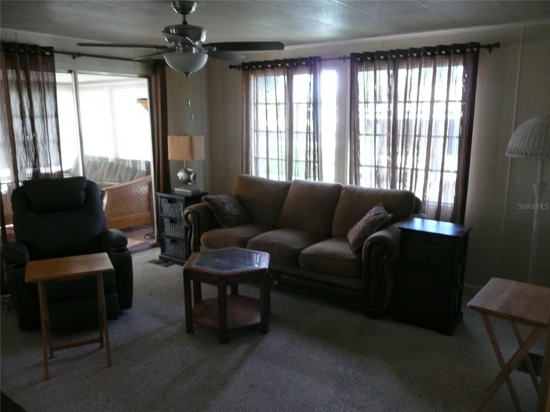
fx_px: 445
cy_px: 206
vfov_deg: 49.7
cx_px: 275
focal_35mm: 28
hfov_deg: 63.4
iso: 400
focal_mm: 4.6
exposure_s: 1/25
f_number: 3.3
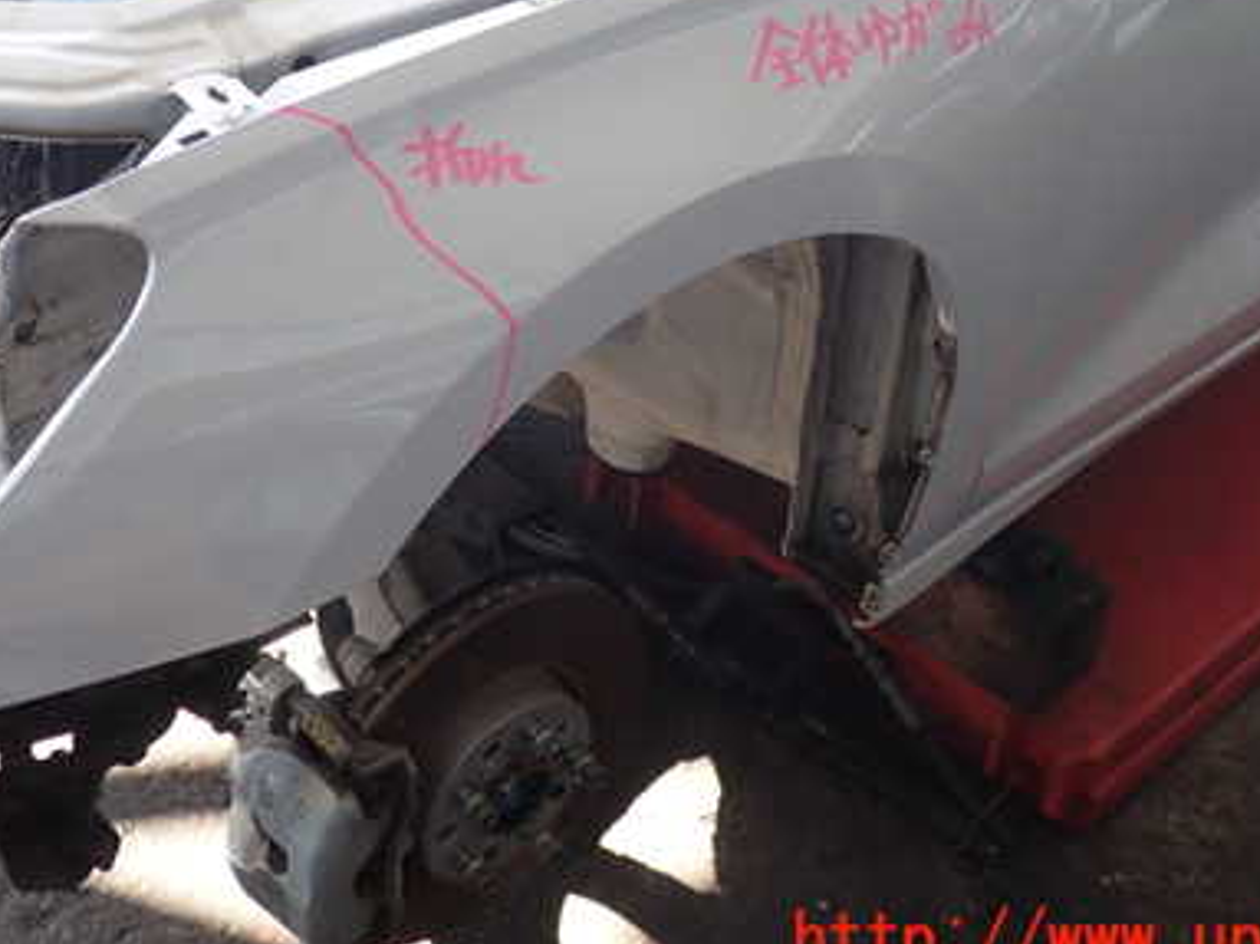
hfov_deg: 40.4
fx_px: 1710
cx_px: 549
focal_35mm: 47
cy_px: 243
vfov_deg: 30.4
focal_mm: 5.4
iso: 100
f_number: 2.3
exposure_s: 1/100
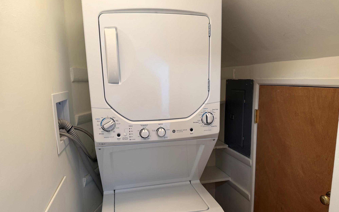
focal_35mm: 26
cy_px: 125
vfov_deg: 47.4
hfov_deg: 70.4
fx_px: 240
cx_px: 168
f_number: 1.78
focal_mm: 6.76
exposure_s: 1/60
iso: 125
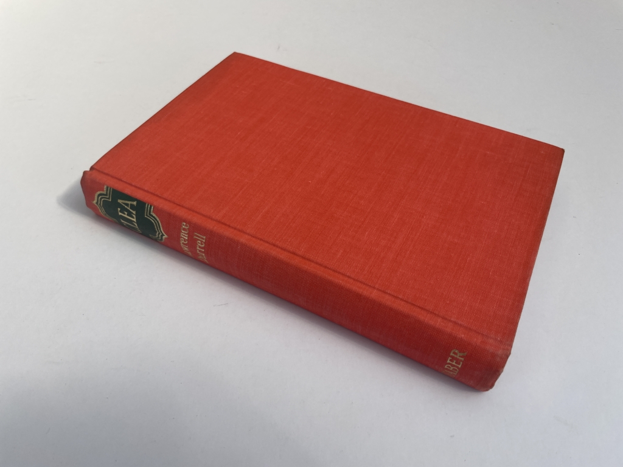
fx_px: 468
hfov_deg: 67.3
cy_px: 234
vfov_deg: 53.1
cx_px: 312
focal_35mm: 26
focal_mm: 4.2
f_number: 1.6
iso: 32
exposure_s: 1/812
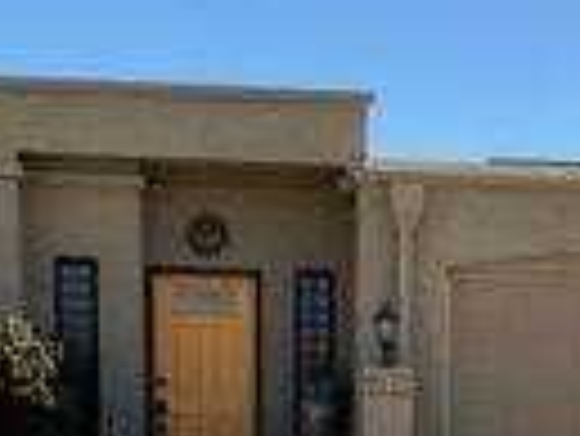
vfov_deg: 12.5
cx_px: 504
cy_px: 672
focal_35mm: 112
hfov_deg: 17.3
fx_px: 1878
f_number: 1.8
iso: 16
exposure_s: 1/1848
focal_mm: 3
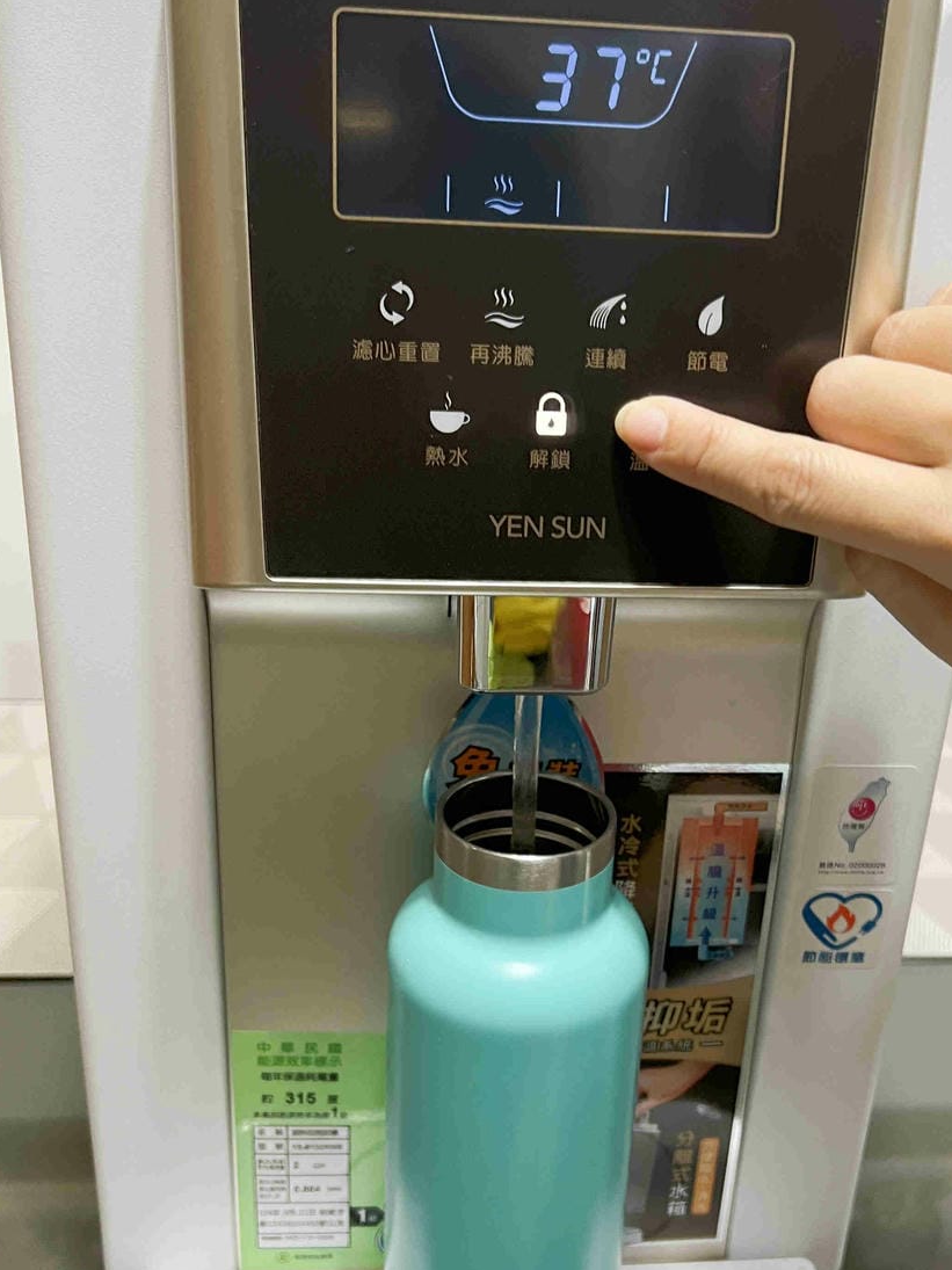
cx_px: 568
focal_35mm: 38
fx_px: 1394
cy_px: 681
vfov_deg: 48.9
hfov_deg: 37.6
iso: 160
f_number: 1.5
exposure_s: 1/60
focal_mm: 5.7
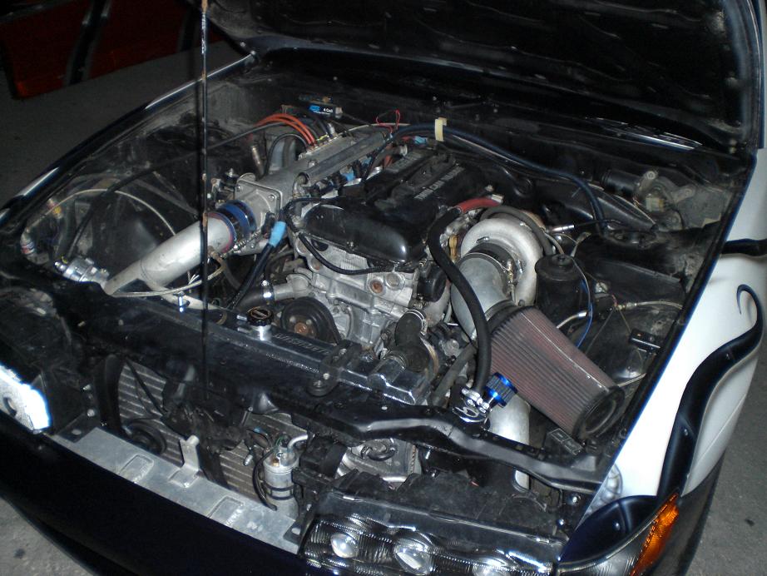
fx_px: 842
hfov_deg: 49.0
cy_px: 288
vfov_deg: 37.7
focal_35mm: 38
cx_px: 384
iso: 200
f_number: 3.1
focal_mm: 6.3
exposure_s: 1/60
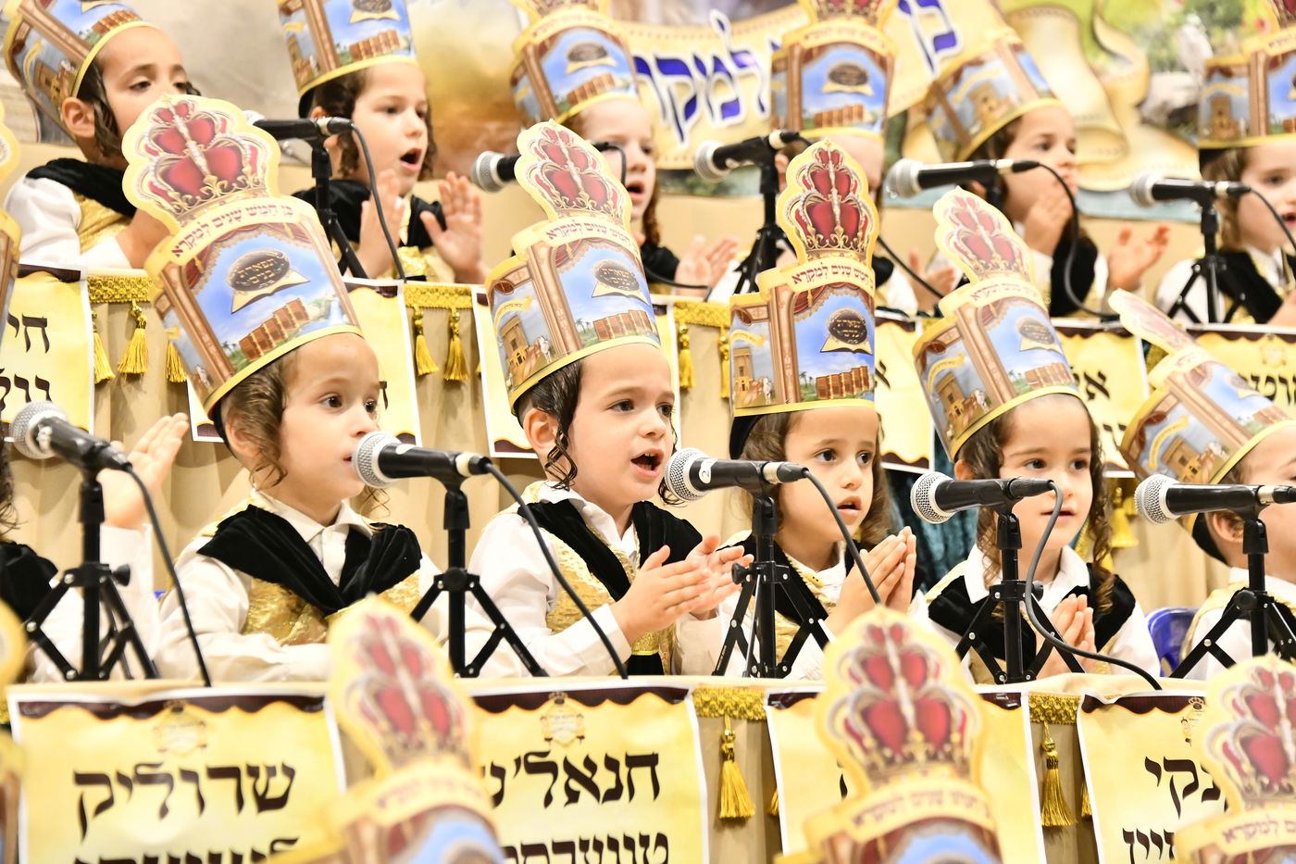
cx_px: 648
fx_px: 4499
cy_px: 432
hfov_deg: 16.4
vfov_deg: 11.0
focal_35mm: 125
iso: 4000
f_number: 5.6
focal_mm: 125
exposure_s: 1/160
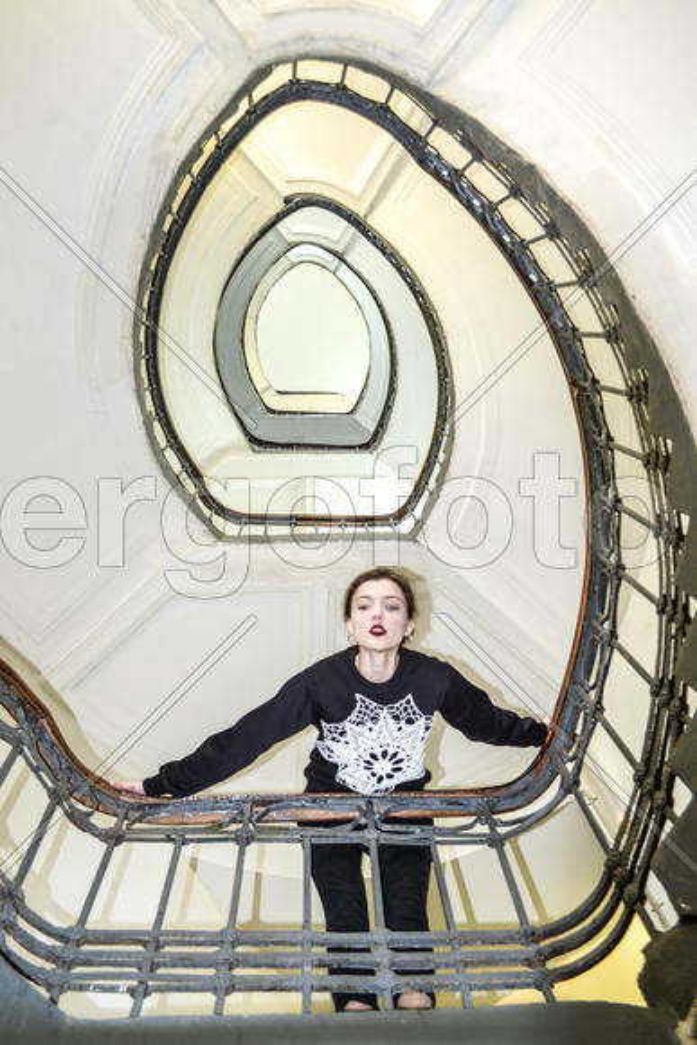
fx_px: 958
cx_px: 348
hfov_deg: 40.0
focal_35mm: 33
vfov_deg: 57.2
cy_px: 522
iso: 800
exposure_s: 1/20
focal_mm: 22
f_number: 5
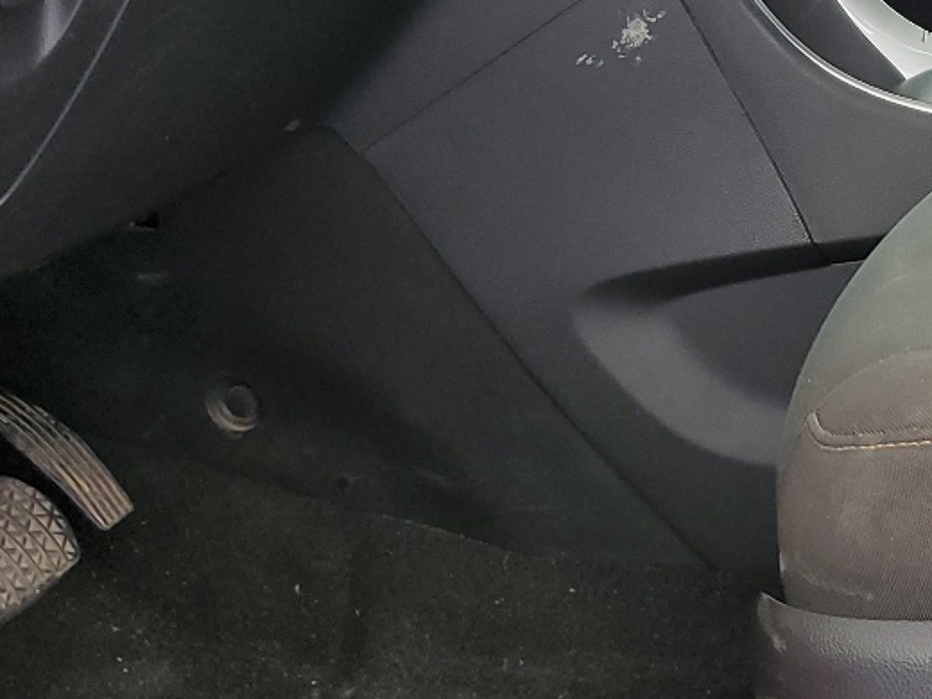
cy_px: -9
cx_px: 1127
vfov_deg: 18.0
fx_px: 2154
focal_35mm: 80
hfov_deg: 22.4
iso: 63
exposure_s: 1/60.2
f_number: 1.5
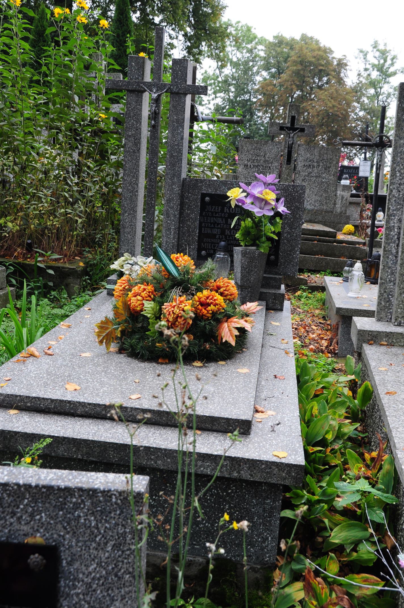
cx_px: 202
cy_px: 304
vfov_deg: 53.2
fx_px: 608
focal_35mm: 36
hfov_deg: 36.8
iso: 400
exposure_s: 1/250
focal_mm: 24
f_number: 7.1
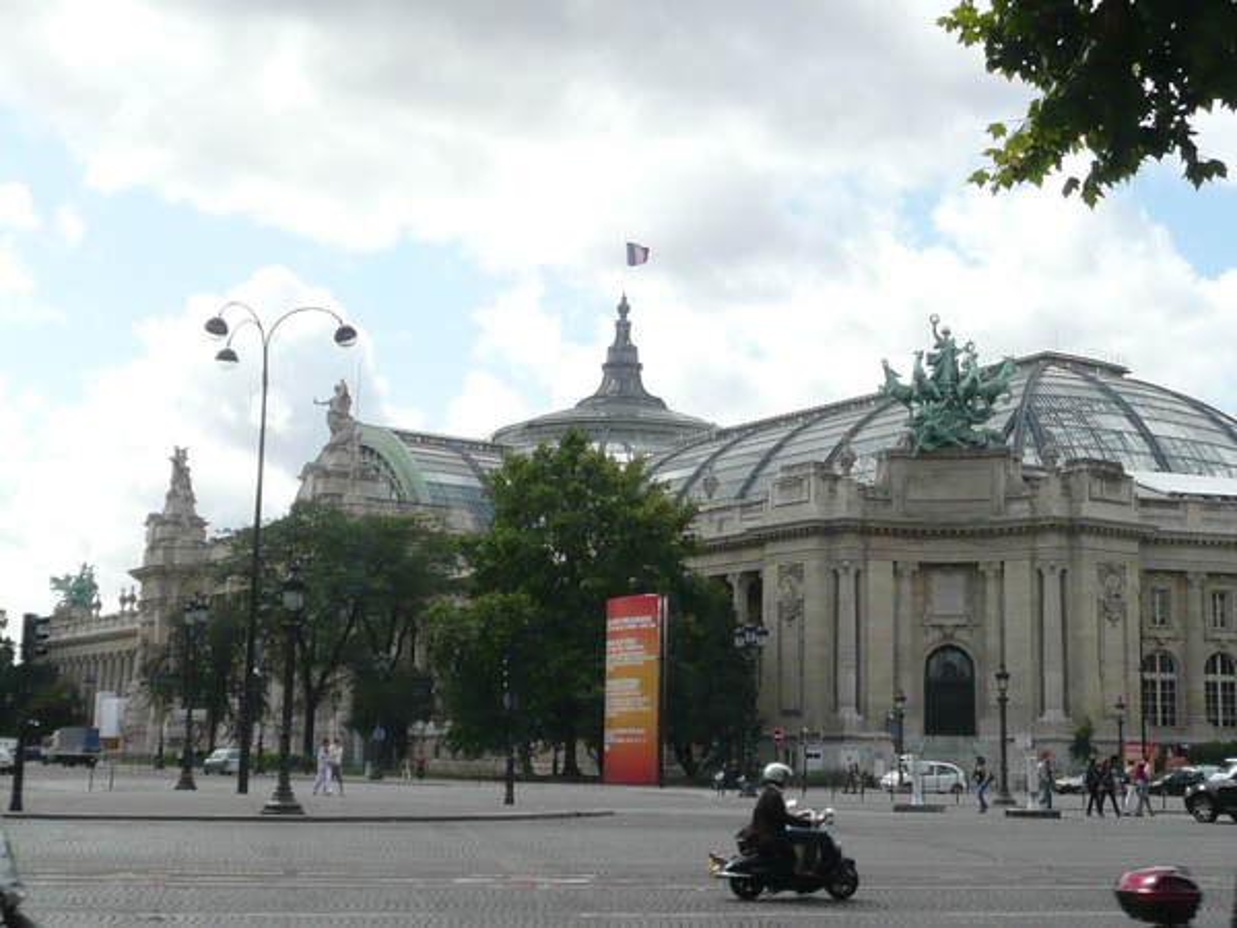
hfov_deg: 39.7
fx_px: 1715
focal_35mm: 48
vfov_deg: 30.3
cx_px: 618
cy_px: 464
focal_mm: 5.2
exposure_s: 1/320
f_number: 8
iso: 200
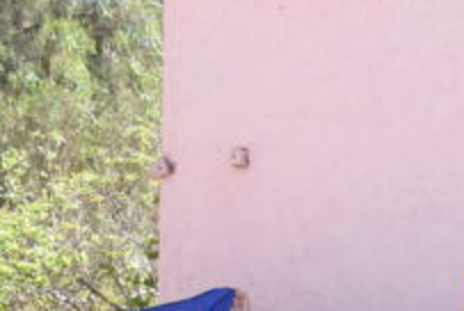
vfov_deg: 11.0
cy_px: 499
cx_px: 235
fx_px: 1535
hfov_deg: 17.2
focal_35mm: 119
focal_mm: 21
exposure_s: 1/1000
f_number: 4
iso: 500
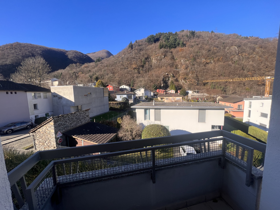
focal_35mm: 13
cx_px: 140
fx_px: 105
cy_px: 105
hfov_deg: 106.2
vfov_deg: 89.9
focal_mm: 1.57
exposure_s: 1/797
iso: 32
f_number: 1.8
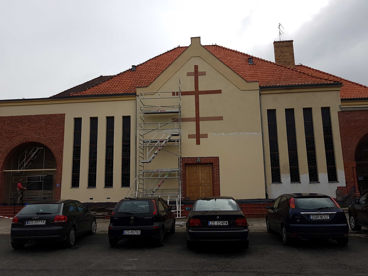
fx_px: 287
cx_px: 179
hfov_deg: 65.3
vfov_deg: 51.3
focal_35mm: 27
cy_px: 135
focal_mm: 4.2
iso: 40
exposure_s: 1/2528
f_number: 1.7
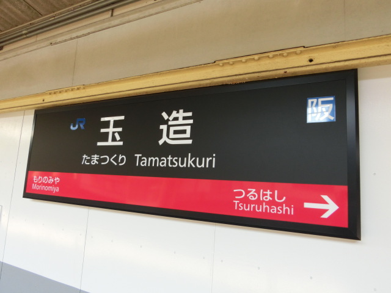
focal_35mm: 25
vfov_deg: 54.9
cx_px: 196
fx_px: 282
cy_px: 146
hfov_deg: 69.4
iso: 250
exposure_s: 1/125
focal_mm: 4.5
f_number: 3.5
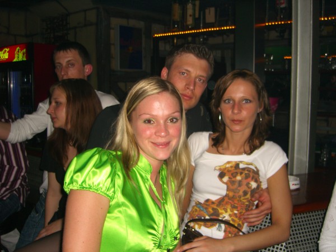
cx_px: 168
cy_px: 126
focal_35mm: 38
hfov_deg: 49.0
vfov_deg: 37.7
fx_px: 369
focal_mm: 7.9
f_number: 2.8
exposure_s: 1/60
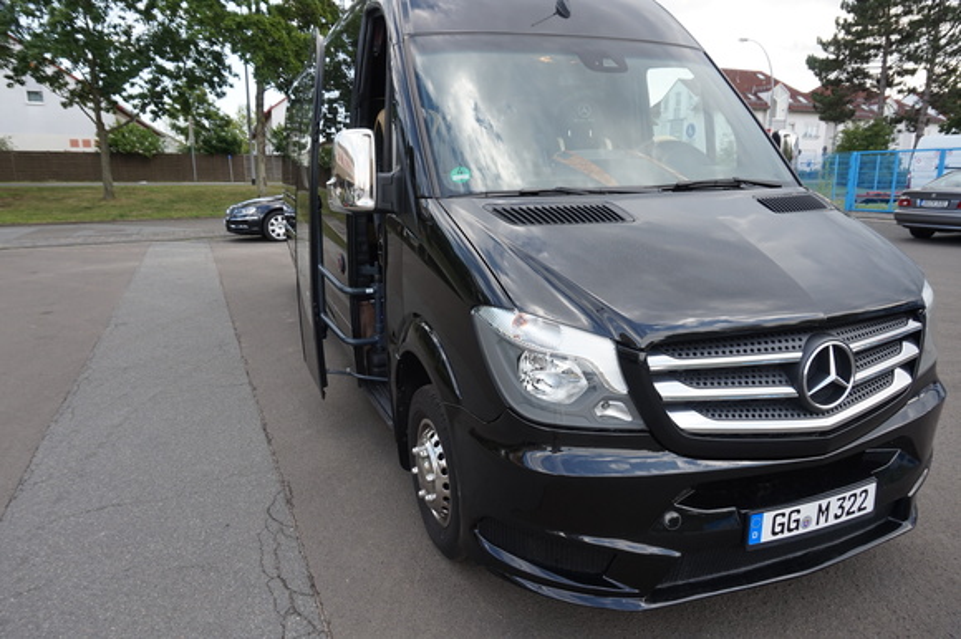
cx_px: 480
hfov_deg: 73.8
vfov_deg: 53.1
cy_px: 320
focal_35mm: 24
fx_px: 640
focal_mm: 16
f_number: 6.3
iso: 100
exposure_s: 1/80
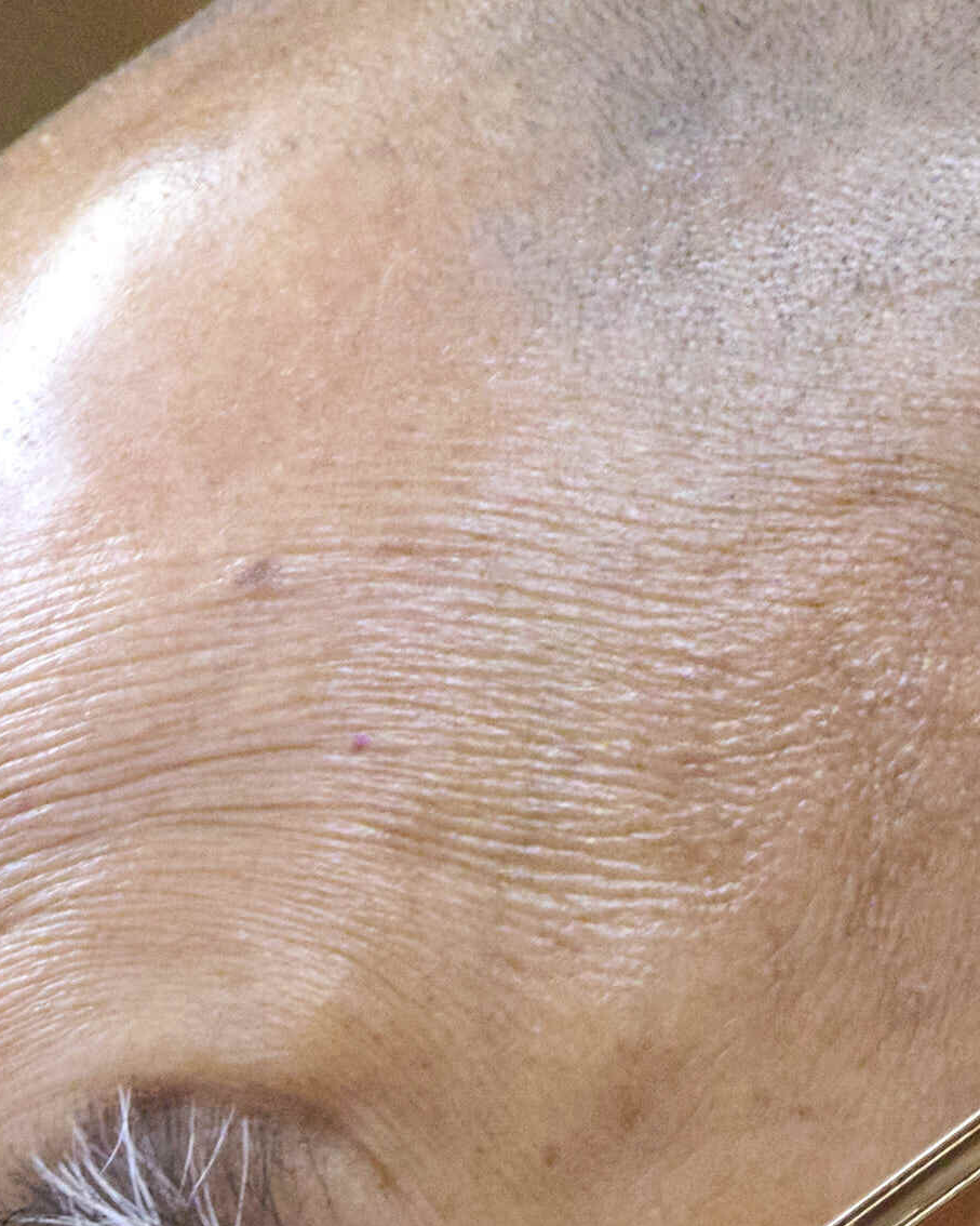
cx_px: 90
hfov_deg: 0.5
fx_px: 103740
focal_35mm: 2861
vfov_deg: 0.7
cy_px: 2551
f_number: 5.6
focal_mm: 400
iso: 5000
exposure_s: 1/80
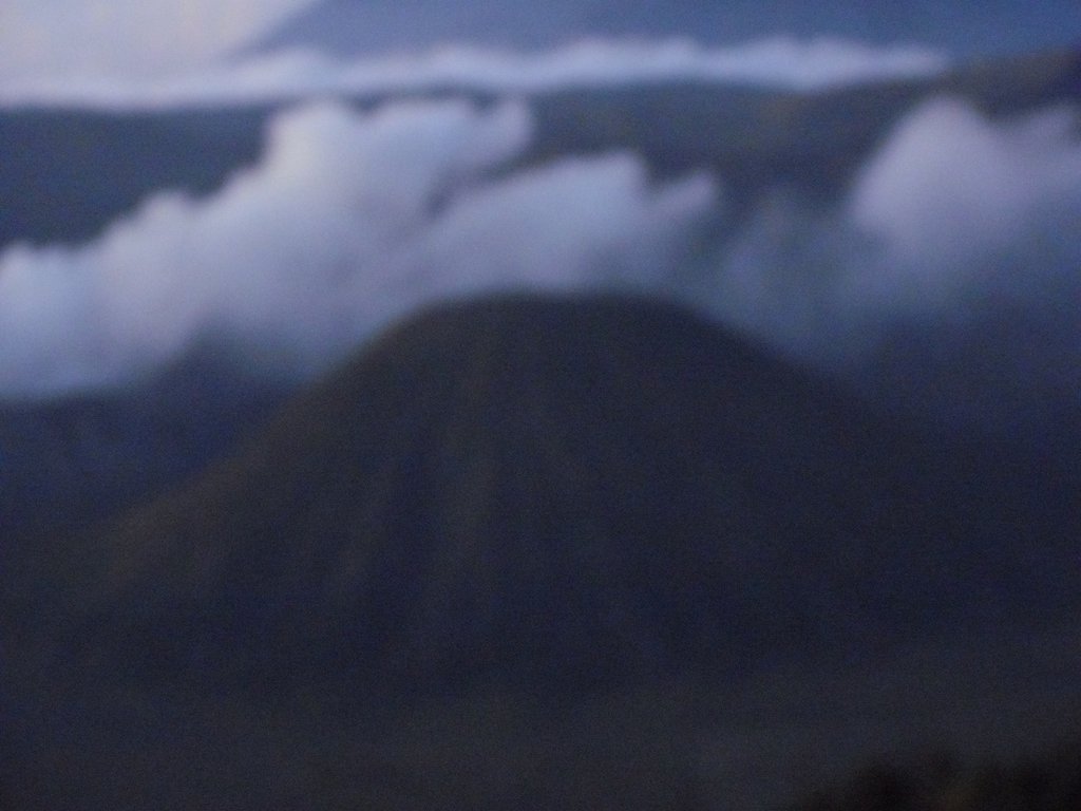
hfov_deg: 17.4
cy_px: 406
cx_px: 540
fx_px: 3529
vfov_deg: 13.1
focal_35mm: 113
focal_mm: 18.6
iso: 800
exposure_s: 1/8
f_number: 5.2
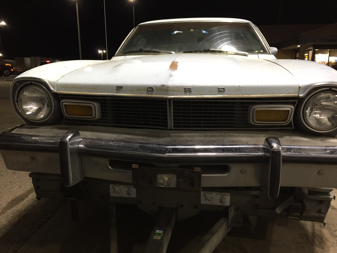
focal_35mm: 29
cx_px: 168
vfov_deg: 48.2
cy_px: 126
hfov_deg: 61.7
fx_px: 282
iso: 125
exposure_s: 1/30
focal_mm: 4.15
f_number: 2.2
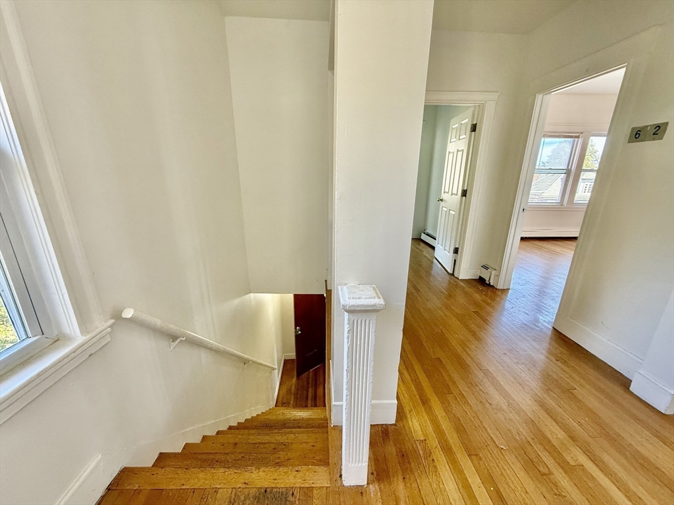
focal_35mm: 14
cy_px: 252
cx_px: 337
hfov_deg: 102.1
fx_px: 273
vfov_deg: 85.7
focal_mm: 2.22
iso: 320
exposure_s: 1/99
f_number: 2.2
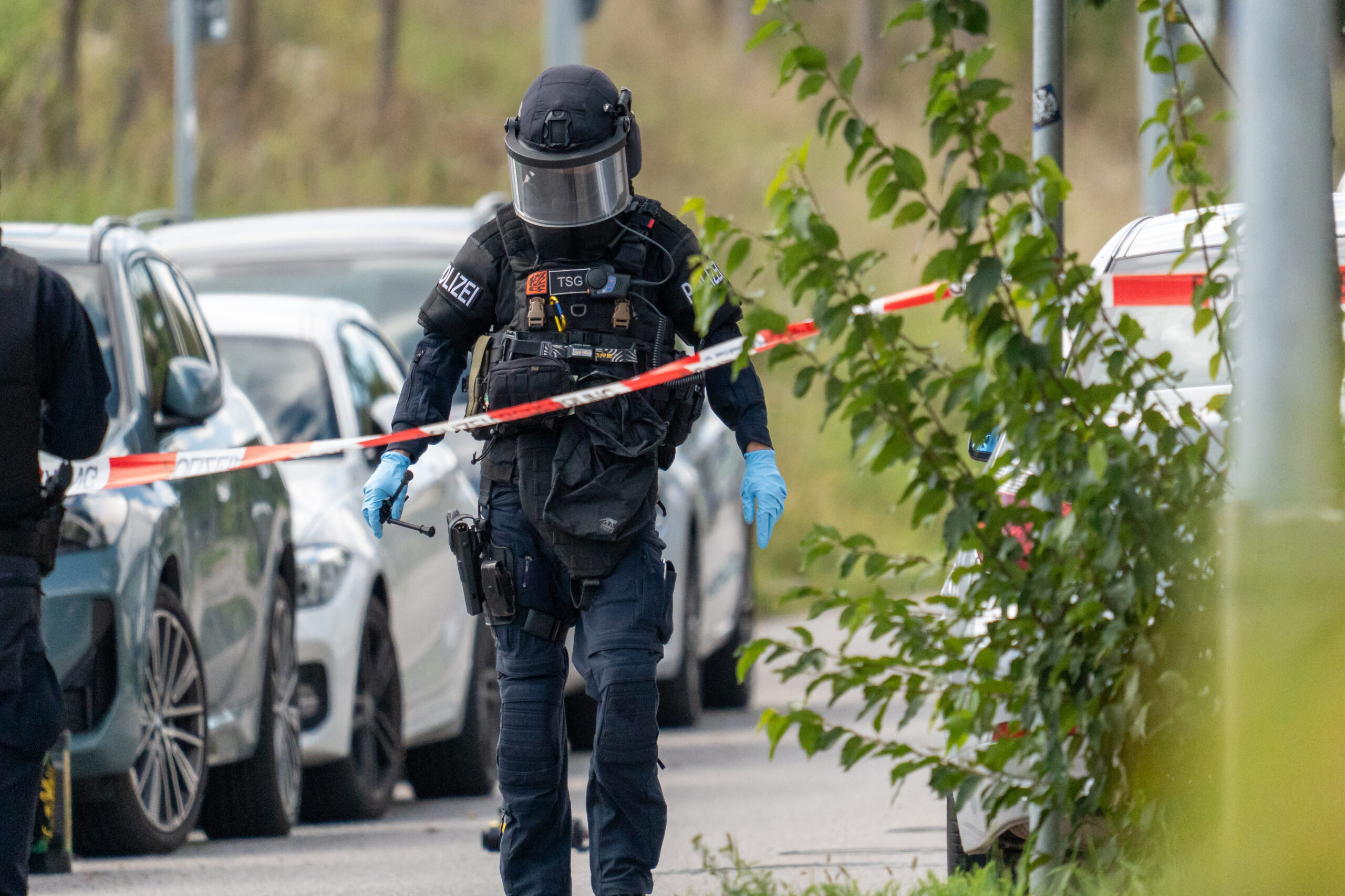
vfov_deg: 2.3
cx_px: 672
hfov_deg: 3.4
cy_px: 448
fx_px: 22416
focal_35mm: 600
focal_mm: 600
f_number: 6.3
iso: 5000
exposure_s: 1/4000
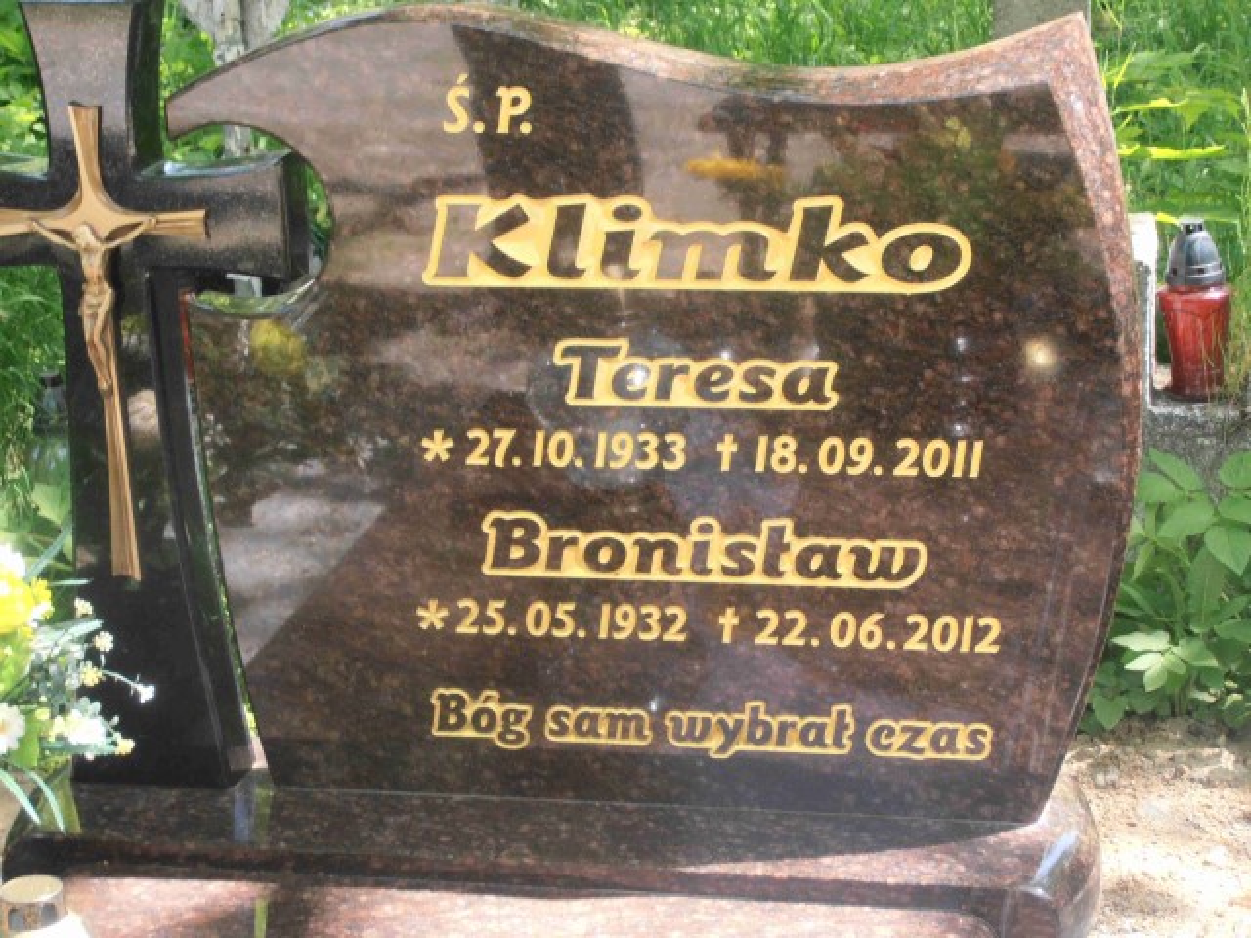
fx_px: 3180
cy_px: 469
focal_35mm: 88
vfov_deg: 16.8
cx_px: 626
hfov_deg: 22.3
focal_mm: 15.51
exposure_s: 1/60
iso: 125
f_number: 5.1
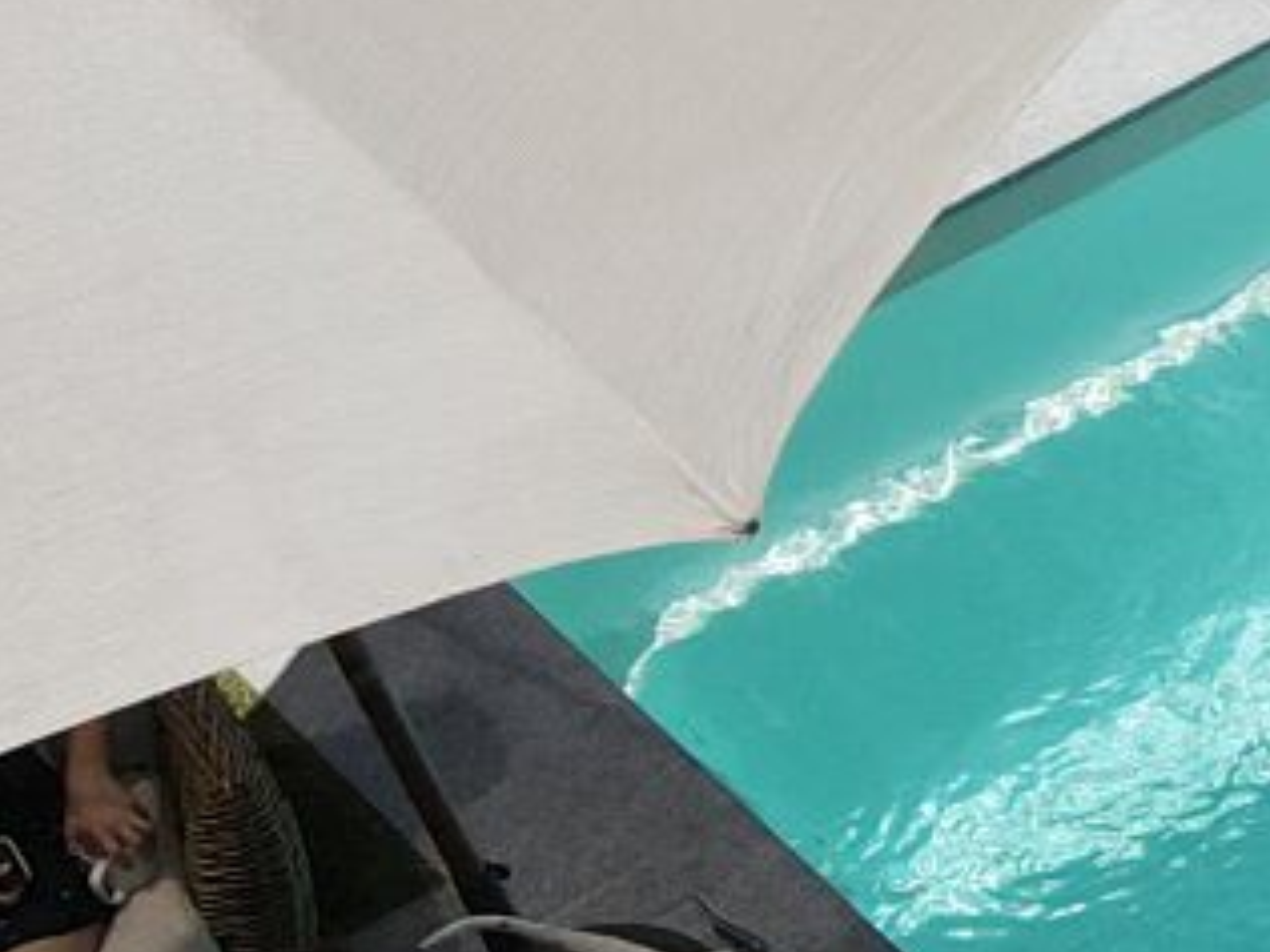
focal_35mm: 152
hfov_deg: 10.2
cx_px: 3561
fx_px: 5577
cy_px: 92
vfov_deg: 9.7
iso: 100
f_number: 2.8
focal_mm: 4.5
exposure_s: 1/1250
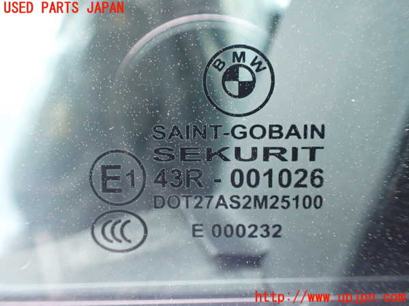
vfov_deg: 46.8
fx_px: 354
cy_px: 153
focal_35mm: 30
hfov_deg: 60.0
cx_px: 204
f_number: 2.3
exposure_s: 1/125
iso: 640
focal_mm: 5.4
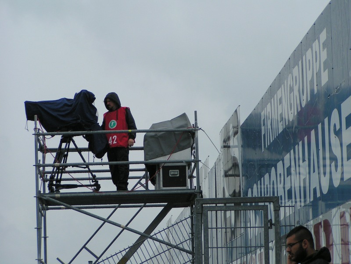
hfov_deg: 12.6
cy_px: 132
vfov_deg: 9.5
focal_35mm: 157
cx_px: 176
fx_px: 1592
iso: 50
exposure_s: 1/1000
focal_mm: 24
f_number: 3.5
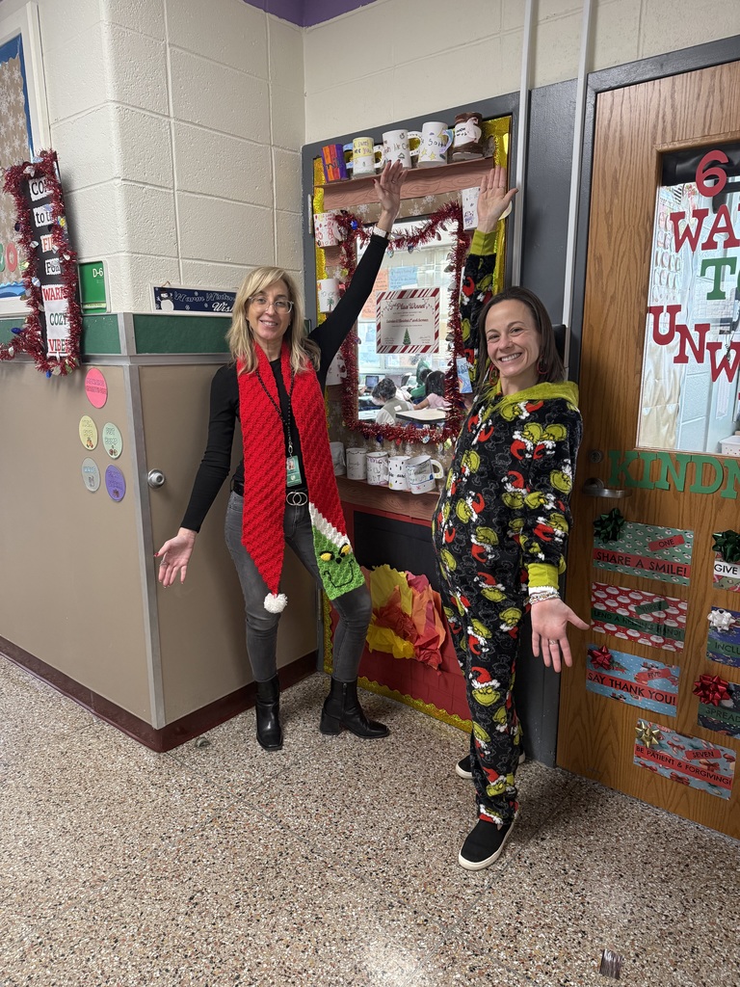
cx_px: 370
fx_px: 684
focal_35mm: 24
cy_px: 494
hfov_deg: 56.8
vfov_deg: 71.6
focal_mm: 6.76
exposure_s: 1/120
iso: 320
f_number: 1.78
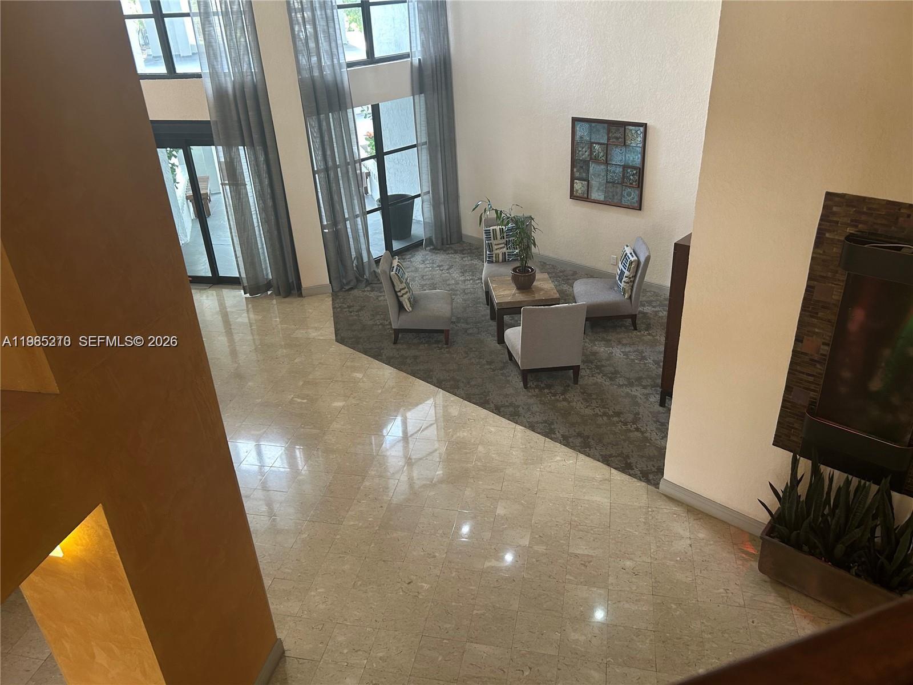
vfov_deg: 53.1
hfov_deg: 67.3
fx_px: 686
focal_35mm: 26
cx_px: 456
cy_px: 342
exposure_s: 1/60
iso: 125
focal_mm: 5.7
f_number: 1.5
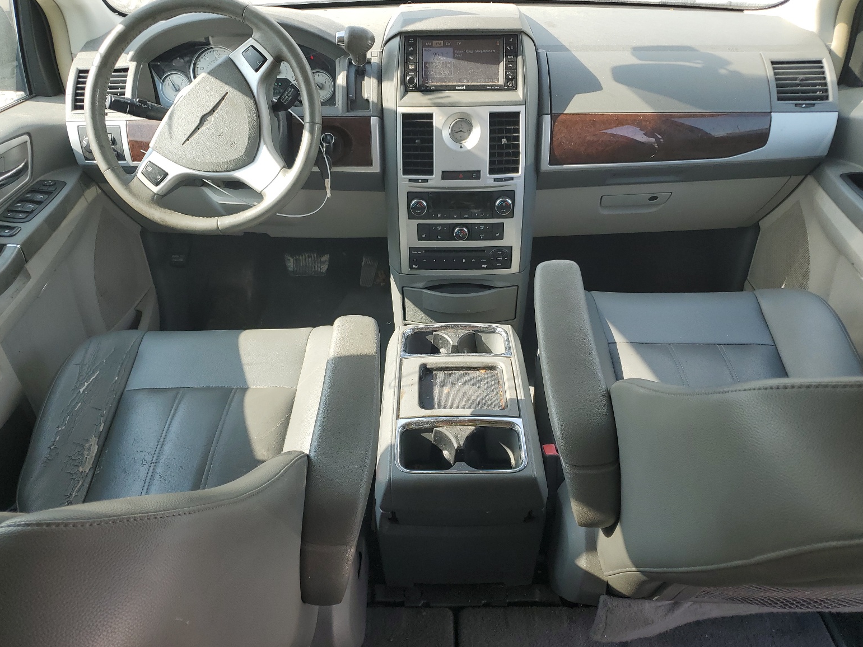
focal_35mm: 27
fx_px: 673
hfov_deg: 65.3
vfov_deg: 51.4
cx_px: 445
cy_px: 317
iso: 50
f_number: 1.5
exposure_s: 1/417
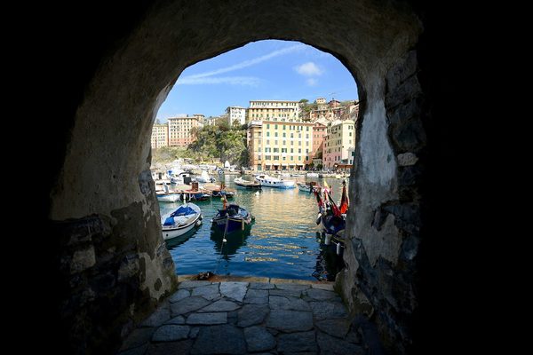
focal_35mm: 16
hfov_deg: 96.7
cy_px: 178
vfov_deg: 73.7
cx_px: 266
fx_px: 237
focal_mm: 16
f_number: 4
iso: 100
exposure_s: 1/640
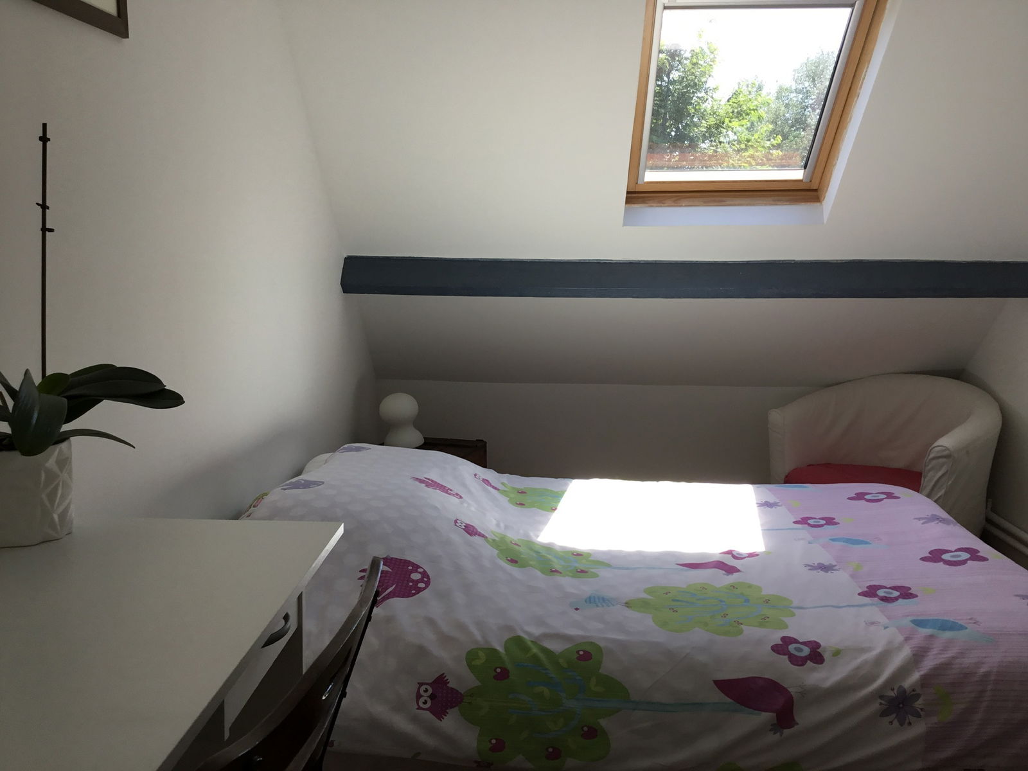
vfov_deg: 45.4
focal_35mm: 31
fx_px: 921
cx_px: 514
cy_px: 386
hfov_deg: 58.4
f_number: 2.4
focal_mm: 3.3
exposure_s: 1/100
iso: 25
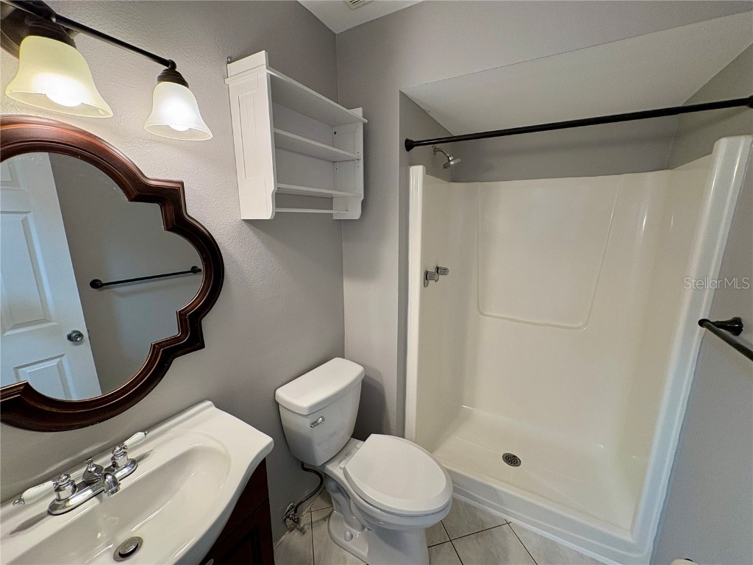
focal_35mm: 14
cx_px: 376
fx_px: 305
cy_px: 282
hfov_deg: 102.1
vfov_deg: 85.7
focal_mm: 2.22
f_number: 2.2
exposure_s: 1/60
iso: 200
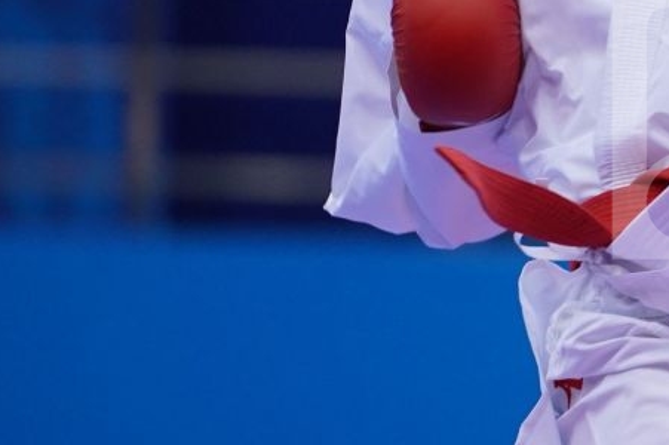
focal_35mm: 799
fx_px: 14837
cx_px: 1253
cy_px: 125
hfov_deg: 2.6
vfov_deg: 1.7
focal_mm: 200
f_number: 2.8
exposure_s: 1/1000
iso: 1250
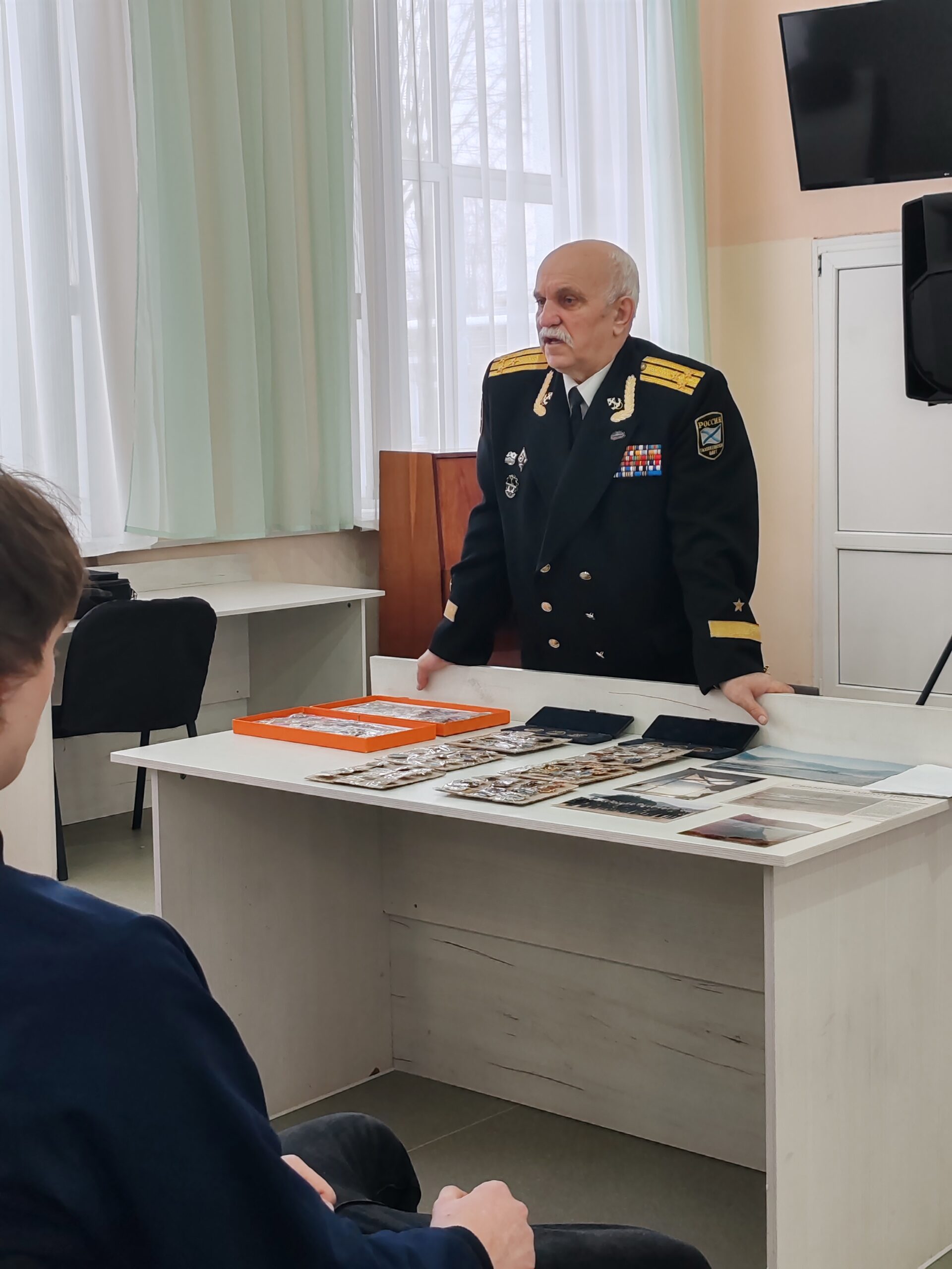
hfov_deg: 27.0
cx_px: 476
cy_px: 634
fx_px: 1980
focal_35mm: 54
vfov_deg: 35.5
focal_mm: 6.12
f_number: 1.9
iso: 200
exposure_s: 1/100
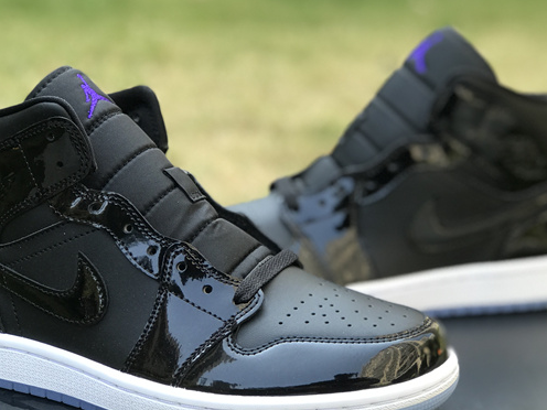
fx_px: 1343
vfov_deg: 17.4
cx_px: 282
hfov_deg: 23.0
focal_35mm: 85
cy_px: 198
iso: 25
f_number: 2.8
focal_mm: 6.6
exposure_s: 1/100
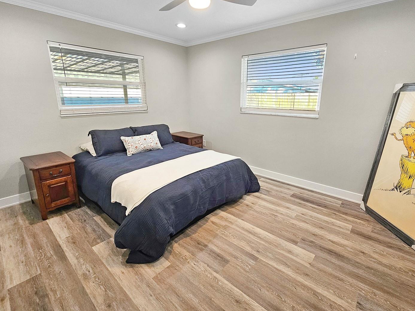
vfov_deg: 81.6
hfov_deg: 98.1
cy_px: 144
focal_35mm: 15
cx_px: 220
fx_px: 180
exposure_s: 1/60.2
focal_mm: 2.2
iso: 80
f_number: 2.2
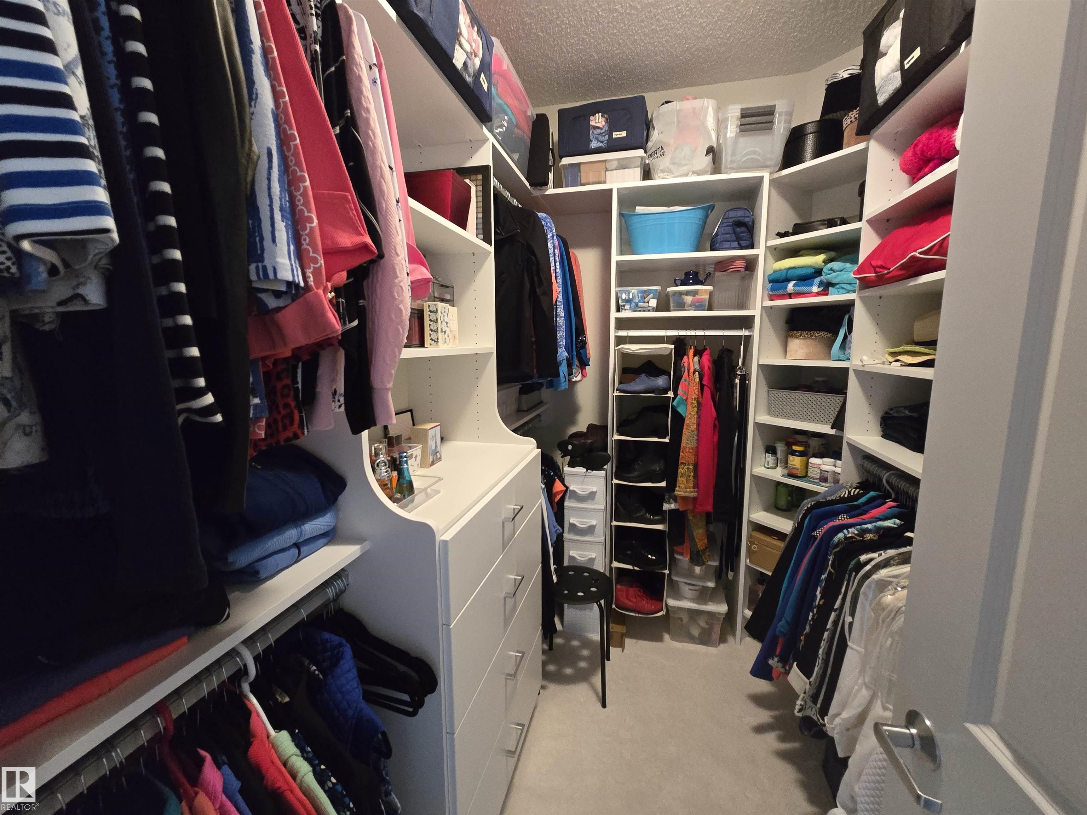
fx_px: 408
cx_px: 544
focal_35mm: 13
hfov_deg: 106.2
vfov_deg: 89.9
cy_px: 408
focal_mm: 2.2
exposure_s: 1/60
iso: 1250
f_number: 2.2
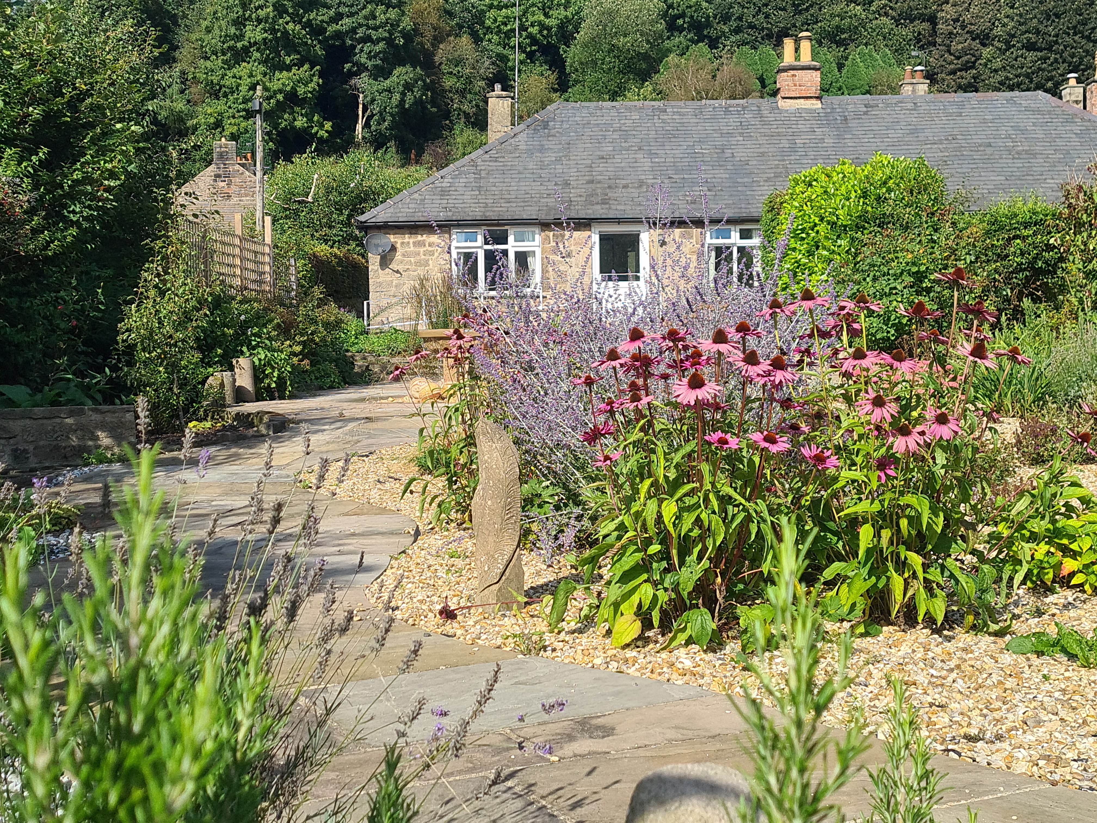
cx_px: 548
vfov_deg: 53.1
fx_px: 824
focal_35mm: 26
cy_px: 412
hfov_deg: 67.3
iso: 50
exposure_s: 1/2865
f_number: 1.8
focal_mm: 5.4
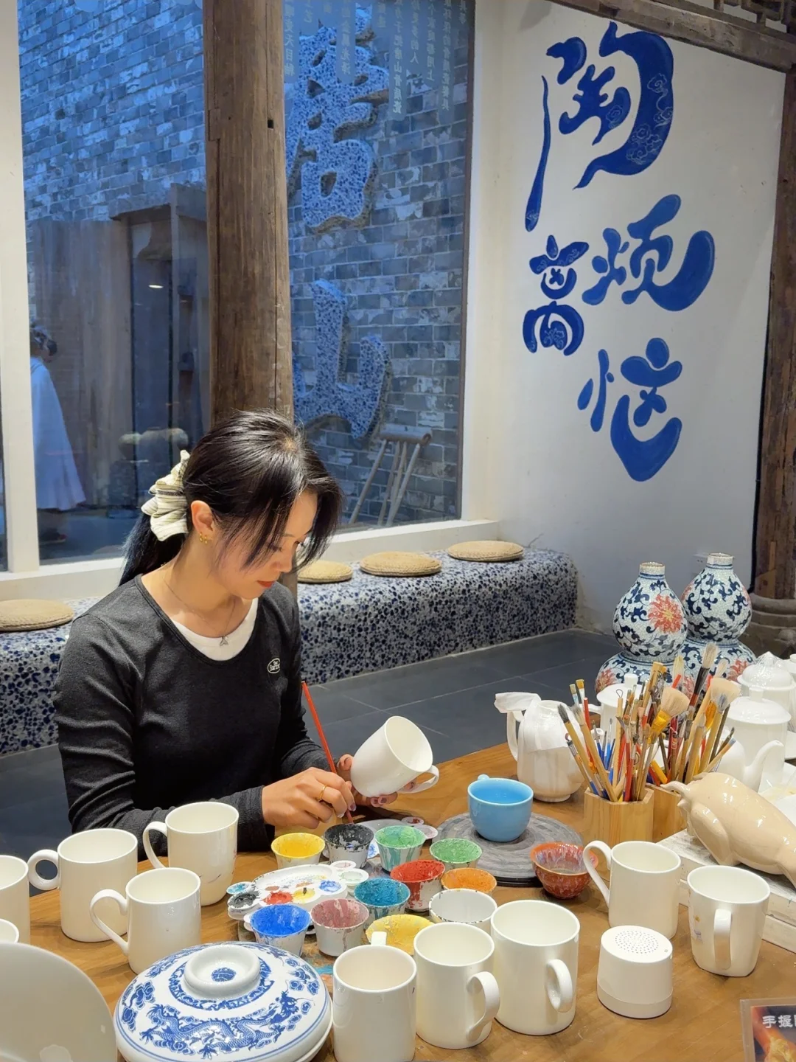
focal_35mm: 34
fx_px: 1042
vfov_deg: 54.0
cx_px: 398
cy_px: 531
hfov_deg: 41.8
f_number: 1.78
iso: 200
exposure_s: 1/100
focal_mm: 6.76
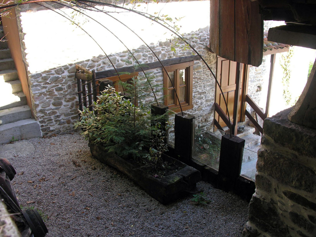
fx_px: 320
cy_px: 118
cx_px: 158
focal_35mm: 35
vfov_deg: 40.7
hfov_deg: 52.6
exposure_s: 1/58.6
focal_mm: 8.9
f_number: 3.2
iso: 50
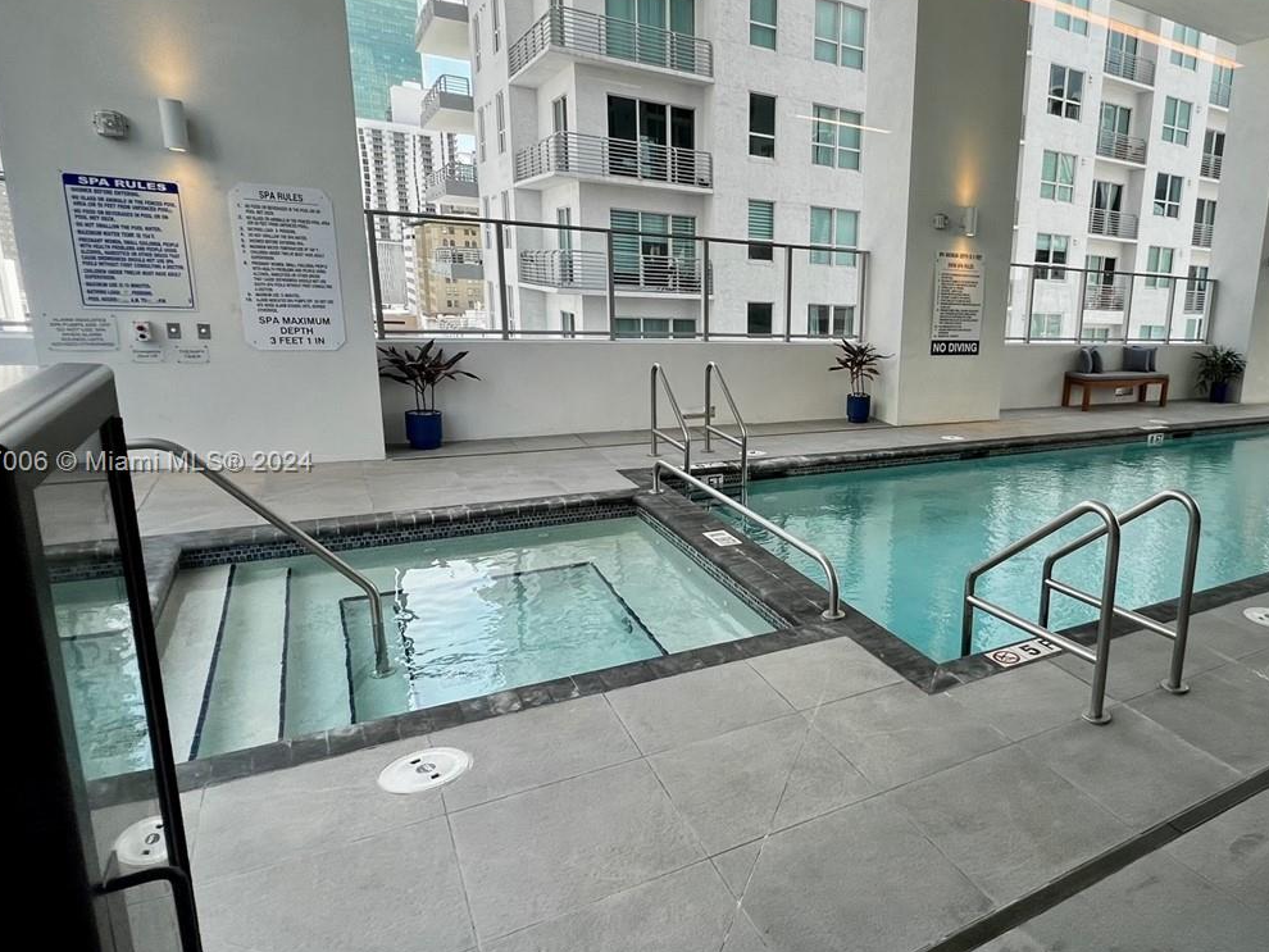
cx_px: 928
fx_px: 770
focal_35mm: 21
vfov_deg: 63.5
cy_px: 464
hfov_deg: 74.2
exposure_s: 1/146
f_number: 1.8
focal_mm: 1.57
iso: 32
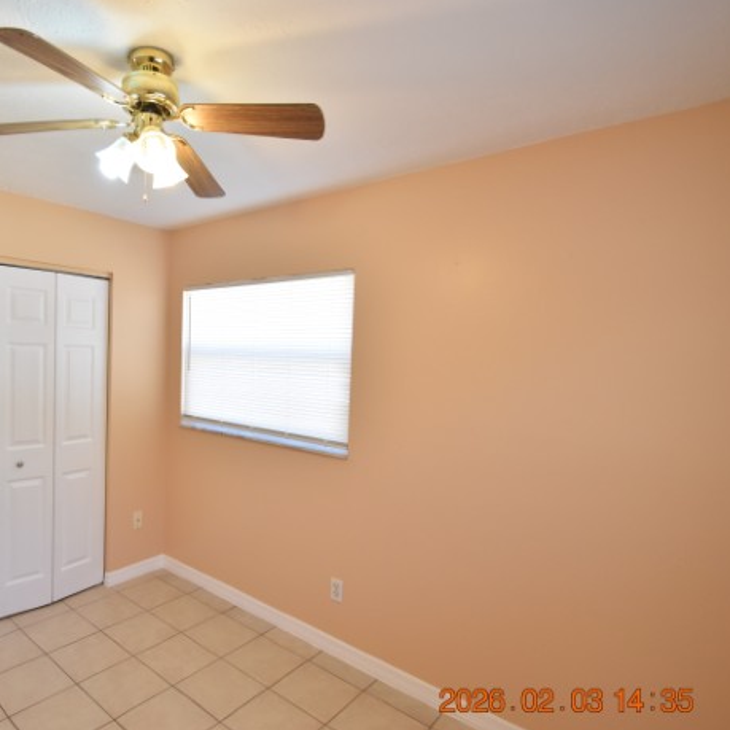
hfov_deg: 72.0
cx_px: 229
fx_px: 477
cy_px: 377
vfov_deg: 74.8
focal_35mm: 20
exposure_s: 1/180
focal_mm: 10
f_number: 3.5
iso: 800
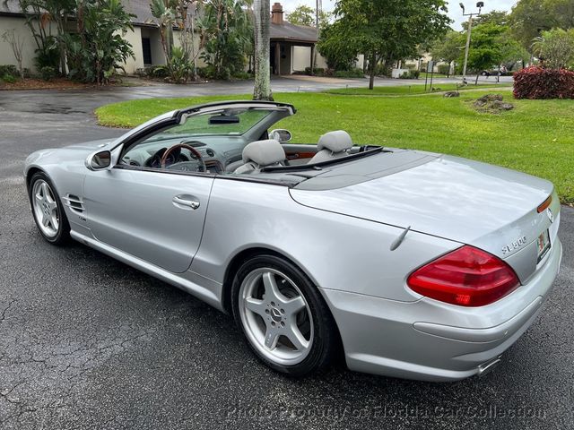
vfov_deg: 53.1
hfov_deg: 67.3
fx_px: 431
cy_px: 215
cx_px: 287
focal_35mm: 26
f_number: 1.5
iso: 50
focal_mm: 5.7
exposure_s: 1/2841
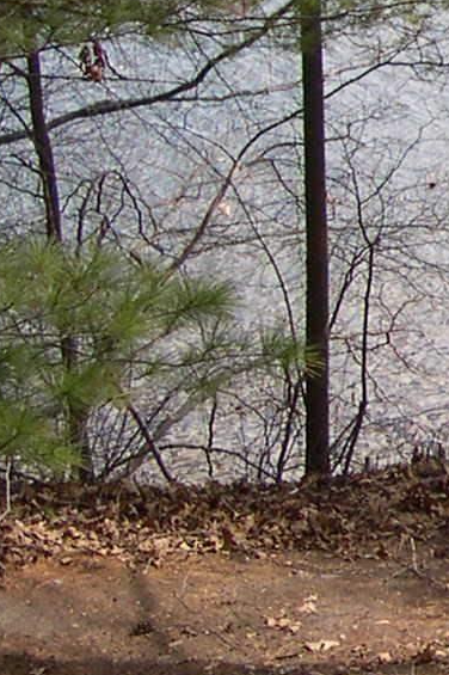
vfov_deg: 12.8
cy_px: 48
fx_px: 2978
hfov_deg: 8.0
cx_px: 1076
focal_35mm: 159
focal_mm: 8
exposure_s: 1/470
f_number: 2.8
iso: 100
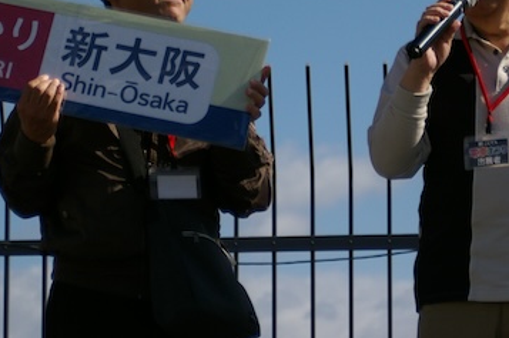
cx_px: 299
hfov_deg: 9.3
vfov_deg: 6.2
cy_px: 83
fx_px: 3135
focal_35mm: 222
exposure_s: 1/4000
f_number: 5.6
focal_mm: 88
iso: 400
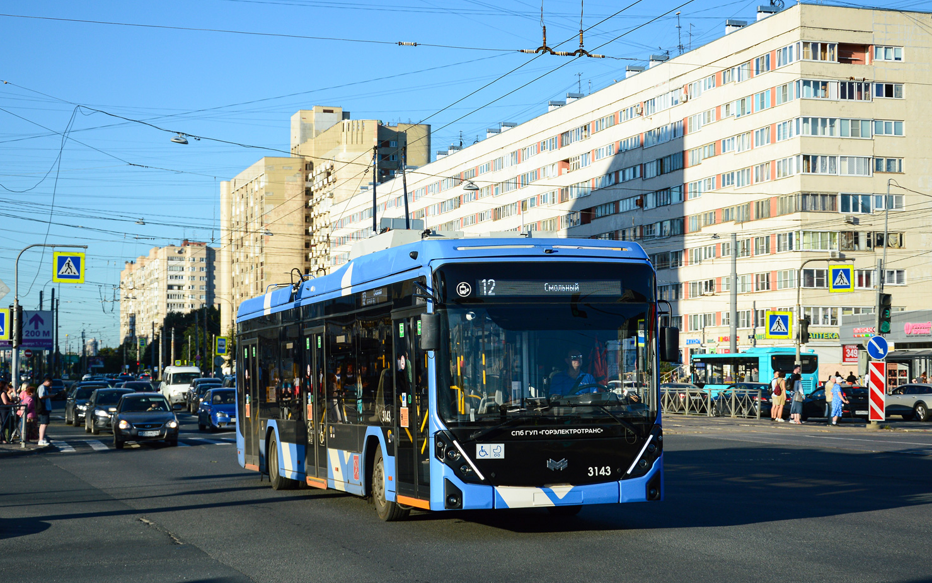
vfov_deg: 21.0
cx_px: 463
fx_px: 1575
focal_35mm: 62
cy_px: 289
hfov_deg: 33.0
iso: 200
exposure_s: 1/800
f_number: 6.3
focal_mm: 40
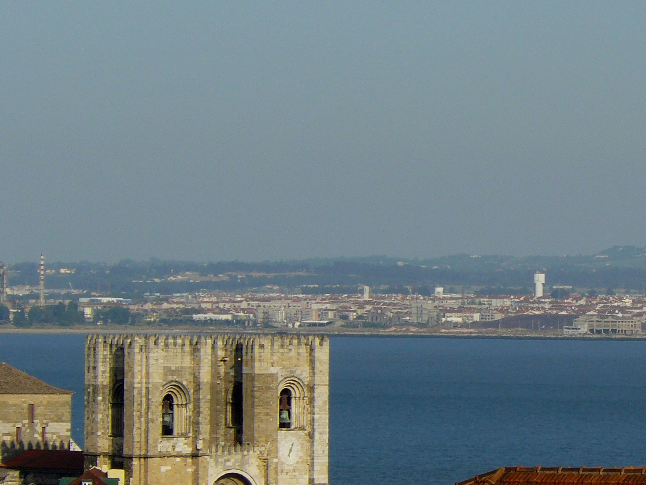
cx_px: 536
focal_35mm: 511
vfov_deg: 2.9
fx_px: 9536
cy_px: 318
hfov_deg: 3.9
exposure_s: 1/500
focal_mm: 47.8
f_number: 6.3
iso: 100
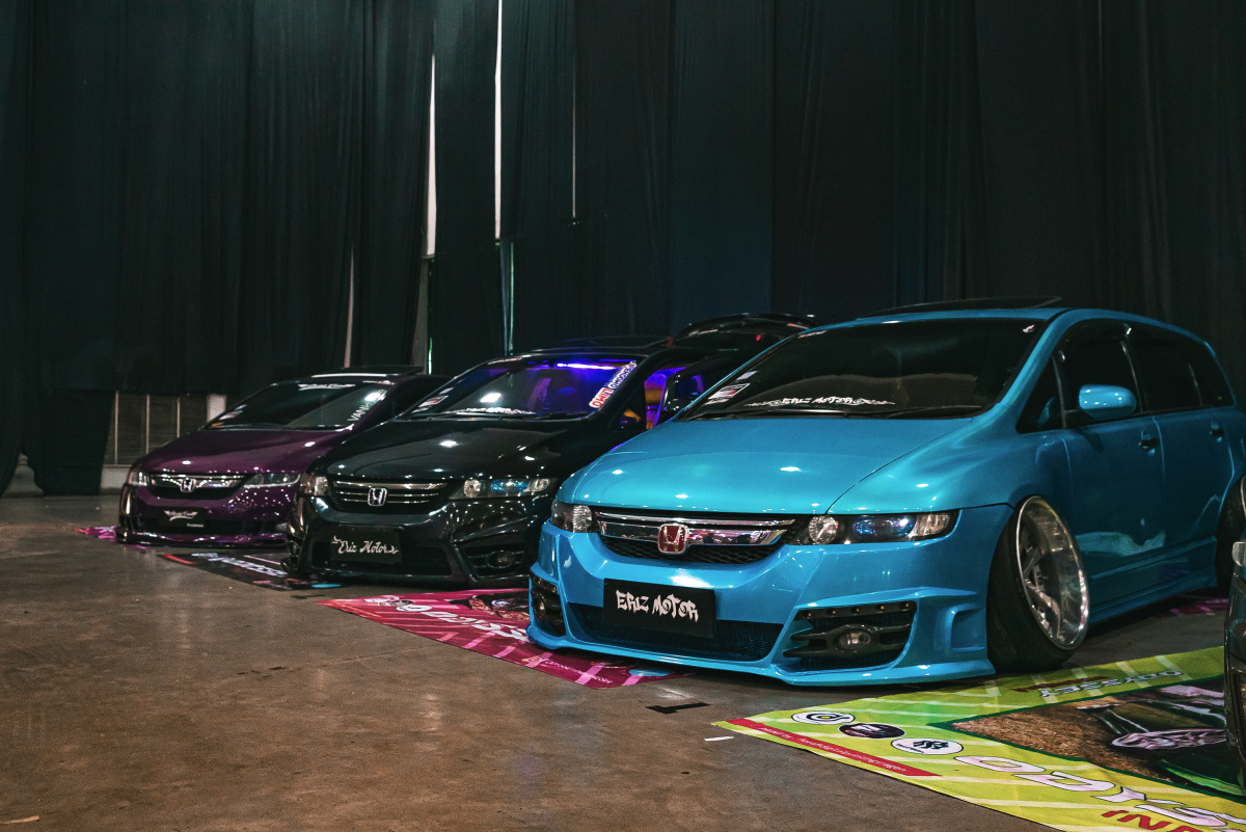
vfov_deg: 37.9
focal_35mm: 35
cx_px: 623
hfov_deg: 54.4
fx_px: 1212
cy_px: 416
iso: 5000
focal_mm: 35
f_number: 5.6
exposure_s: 1/25
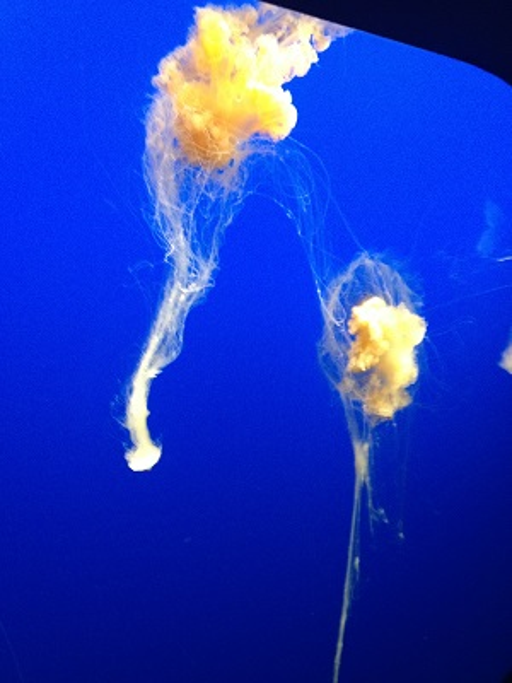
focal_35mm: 35
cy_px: 342
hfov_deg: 40.7
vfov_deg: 52.6
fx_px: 690
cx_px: 256
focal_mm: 4.28
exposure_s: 1/20
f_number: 2.4
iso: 250
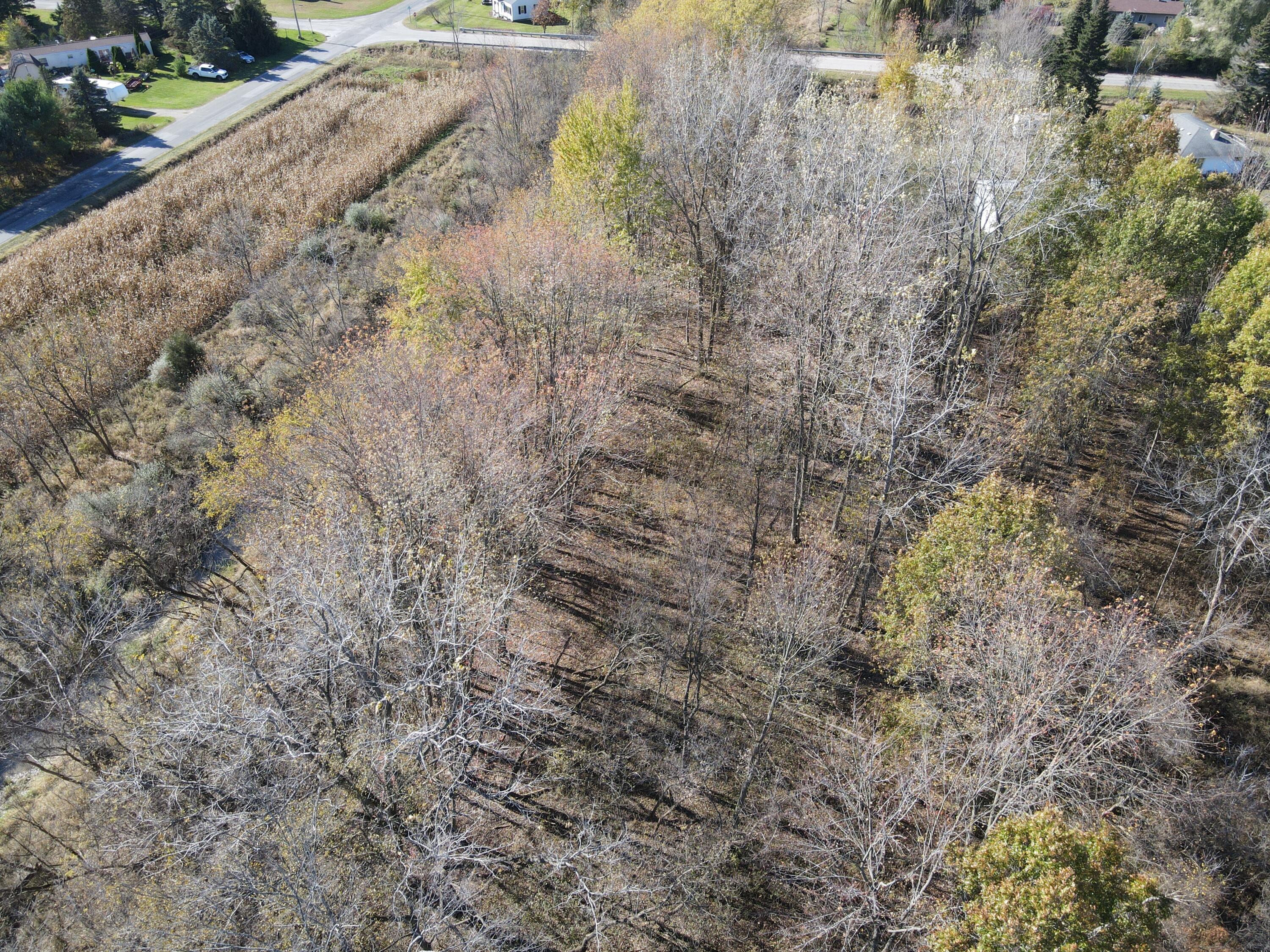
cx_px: 635
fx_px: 881
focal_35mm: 24
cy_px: 476
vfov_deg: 56.8
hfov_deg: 71.6
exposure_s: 1/15
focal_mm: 4.5
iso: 120
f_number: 2.8
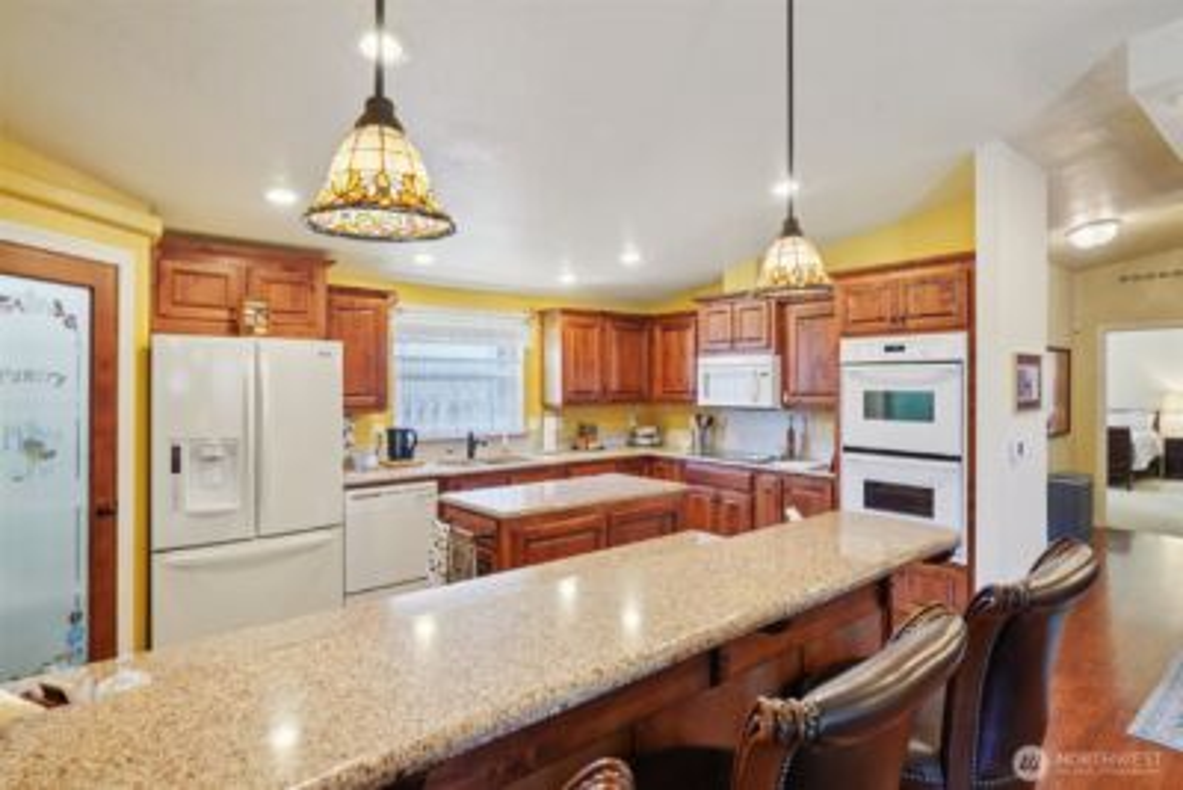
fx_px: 592
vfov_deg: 67.4
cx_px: 592
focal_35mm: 18
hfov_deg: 90.0
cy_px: 395
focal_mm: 18
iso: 400
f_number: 8
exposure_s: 1/10
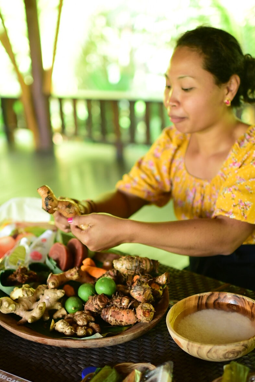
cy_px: 215
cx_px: 128
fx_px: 510
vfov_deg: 41.0
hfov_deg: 28.1
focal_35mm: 48
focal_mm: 35
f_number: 1.8
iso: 1250
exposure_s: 1/400
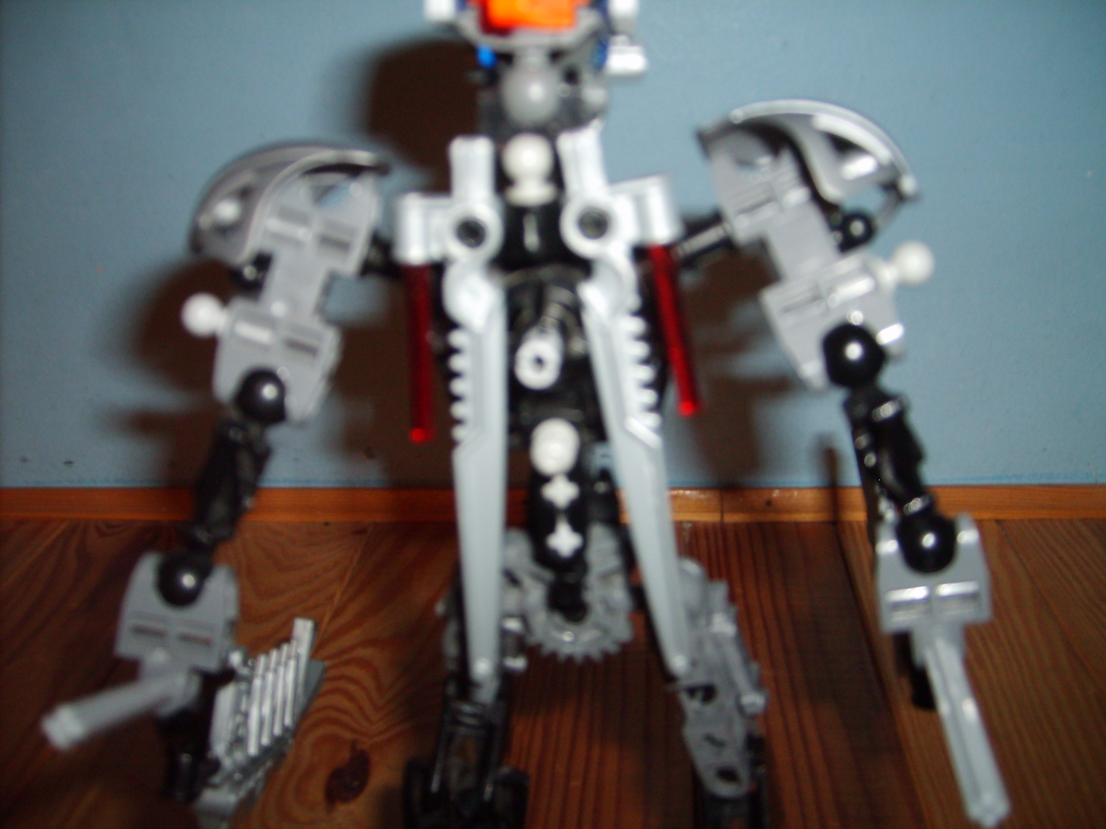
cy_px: 414
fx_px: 1118
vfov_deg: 40.7
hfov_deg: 52.6
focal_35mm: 35
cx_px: 553
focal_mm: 5.8
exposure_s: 1/45
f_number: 2.8
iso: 100
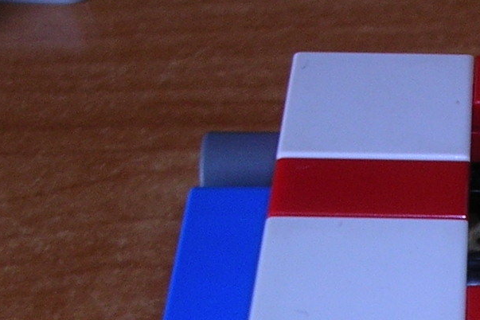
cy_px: 365
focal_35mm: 138
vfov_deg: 9.8
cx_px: 589
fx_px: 1840
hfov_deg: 14.4
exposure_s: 1/60.1
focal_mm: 5.8
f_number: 2.8
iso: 50
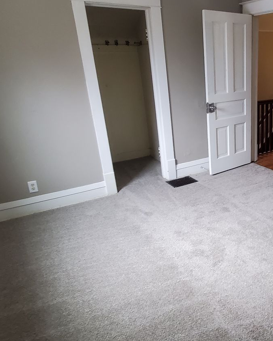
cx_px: 240
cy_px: 189
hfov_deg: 45.8
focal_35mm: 29
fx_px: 293
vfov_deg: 60.3
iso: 250
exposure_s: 1/60
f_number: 2.2
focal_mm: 1.8
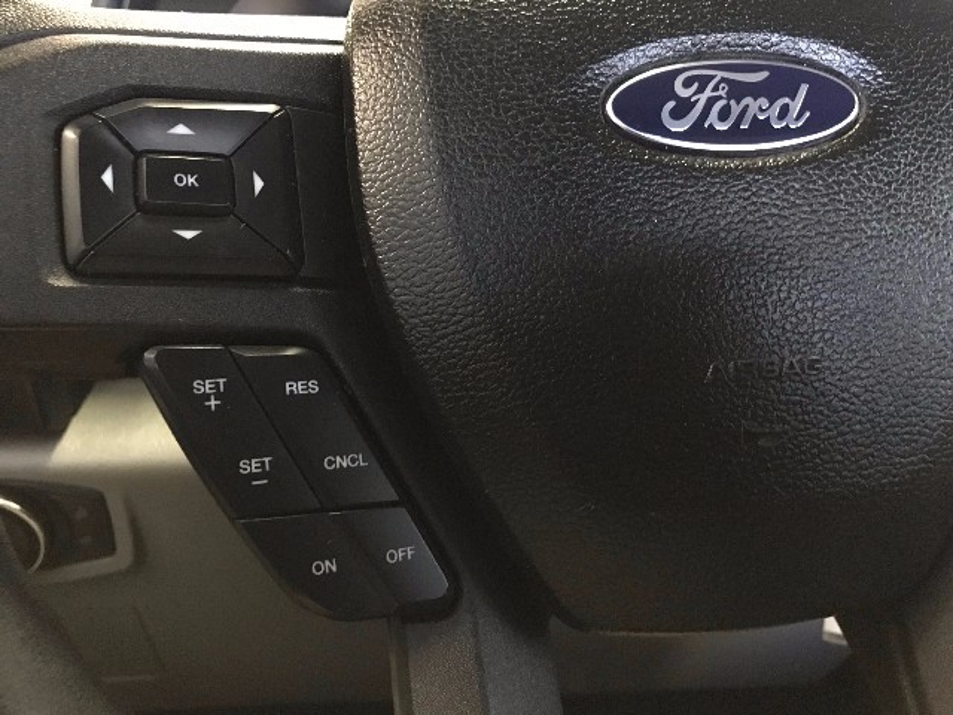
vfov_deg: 49.7
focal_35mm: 28
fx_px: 771
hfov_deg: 63.4
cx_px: 476
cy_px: 358
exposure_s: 1/4
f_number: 1.8
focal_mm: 3.99
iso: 250
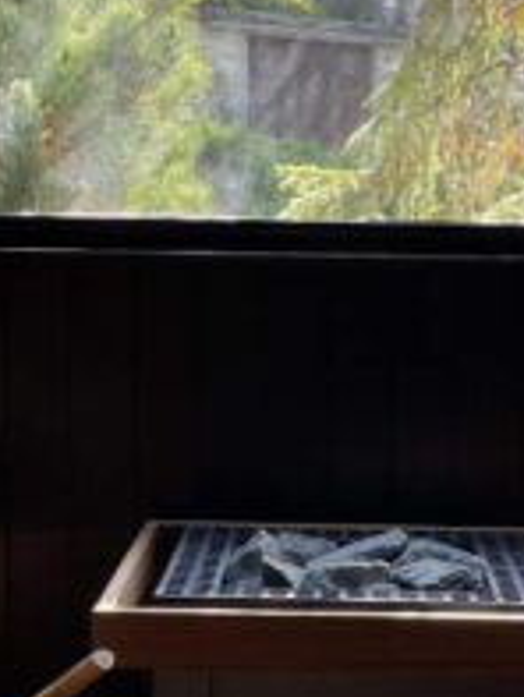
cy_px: 495
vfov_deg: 20.5
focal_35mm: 95
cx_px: 319
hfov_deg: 15.6
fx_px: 1915
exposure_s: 1/189
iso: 32
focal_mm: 4.2
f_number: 1.6
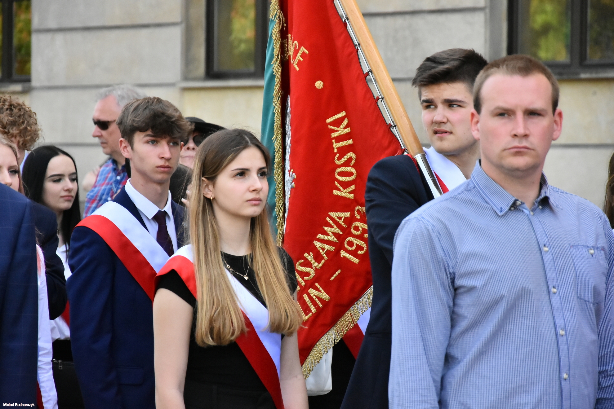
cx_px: 307
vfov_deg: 8.7
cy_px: 204
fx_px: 2686
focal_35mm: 158
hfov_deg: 13.0
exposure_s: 1/3200
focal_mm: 105
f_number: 5.6
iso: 3200
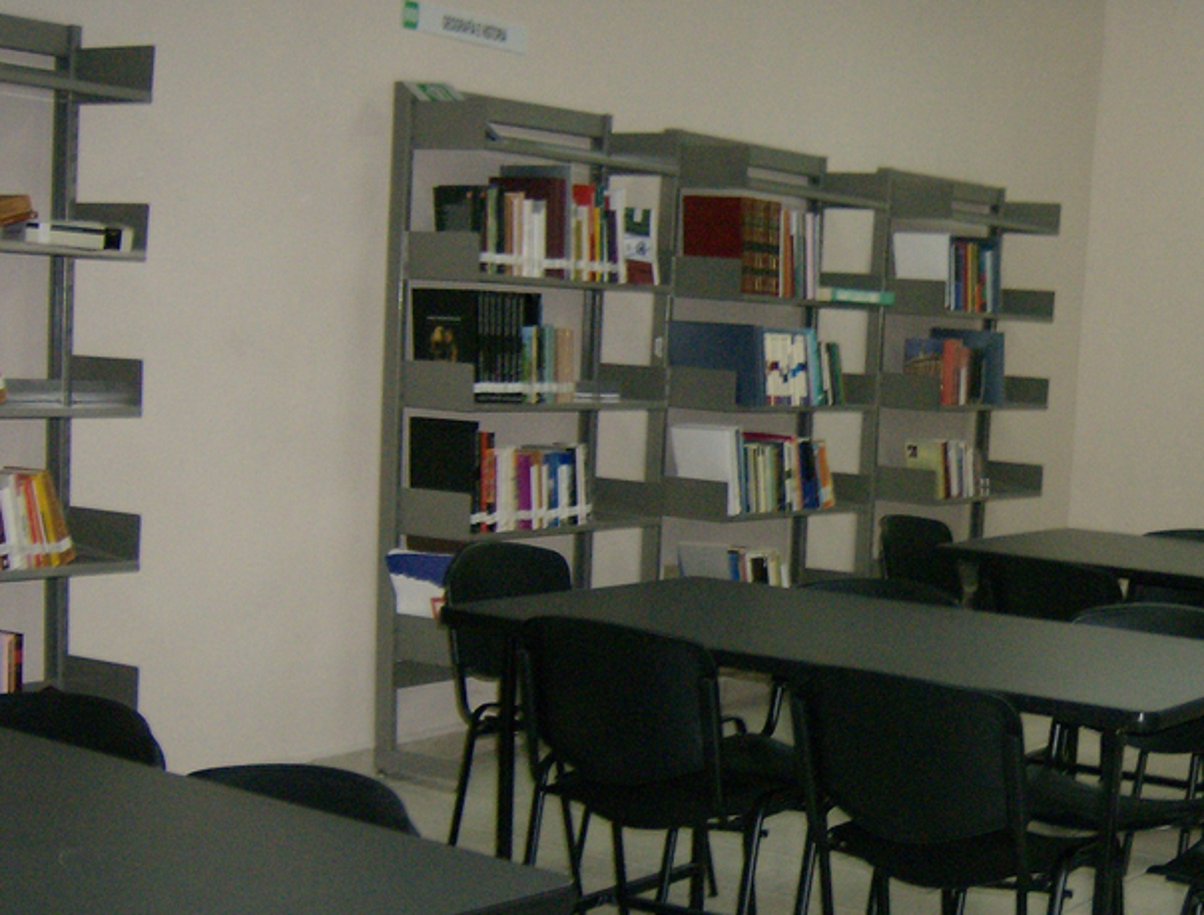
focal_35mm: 61
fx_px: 2132
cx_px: 983
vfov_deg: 24.1
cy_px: 616
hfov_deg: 30.7
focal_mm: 6
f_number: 2.8
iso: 200
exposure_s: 1/60
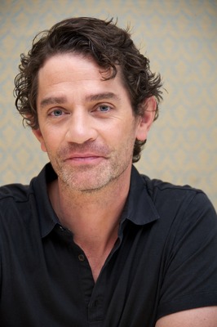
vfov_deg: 12.1
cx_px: 108
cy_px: 164
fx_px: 1540
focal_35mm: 170
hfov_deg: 8.1
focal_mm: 170
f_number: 5.6
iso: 640
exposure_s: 1/60
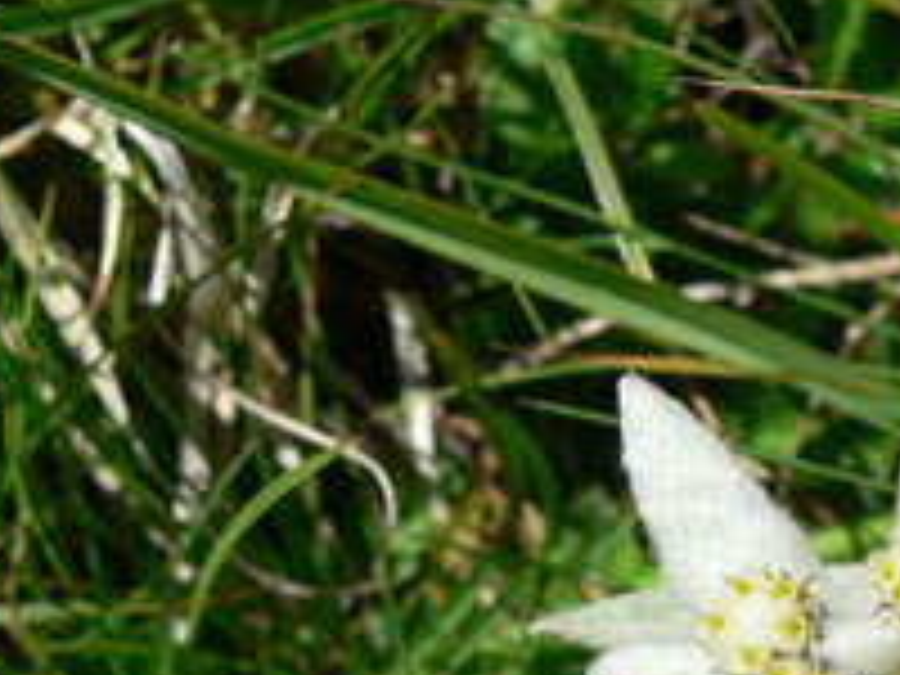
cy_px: 747
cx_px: 801
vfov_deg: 17.6
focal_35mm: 81
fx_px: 2106
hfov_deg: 23.5
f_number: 5.2
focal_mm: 6
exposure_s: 1/500
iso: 80
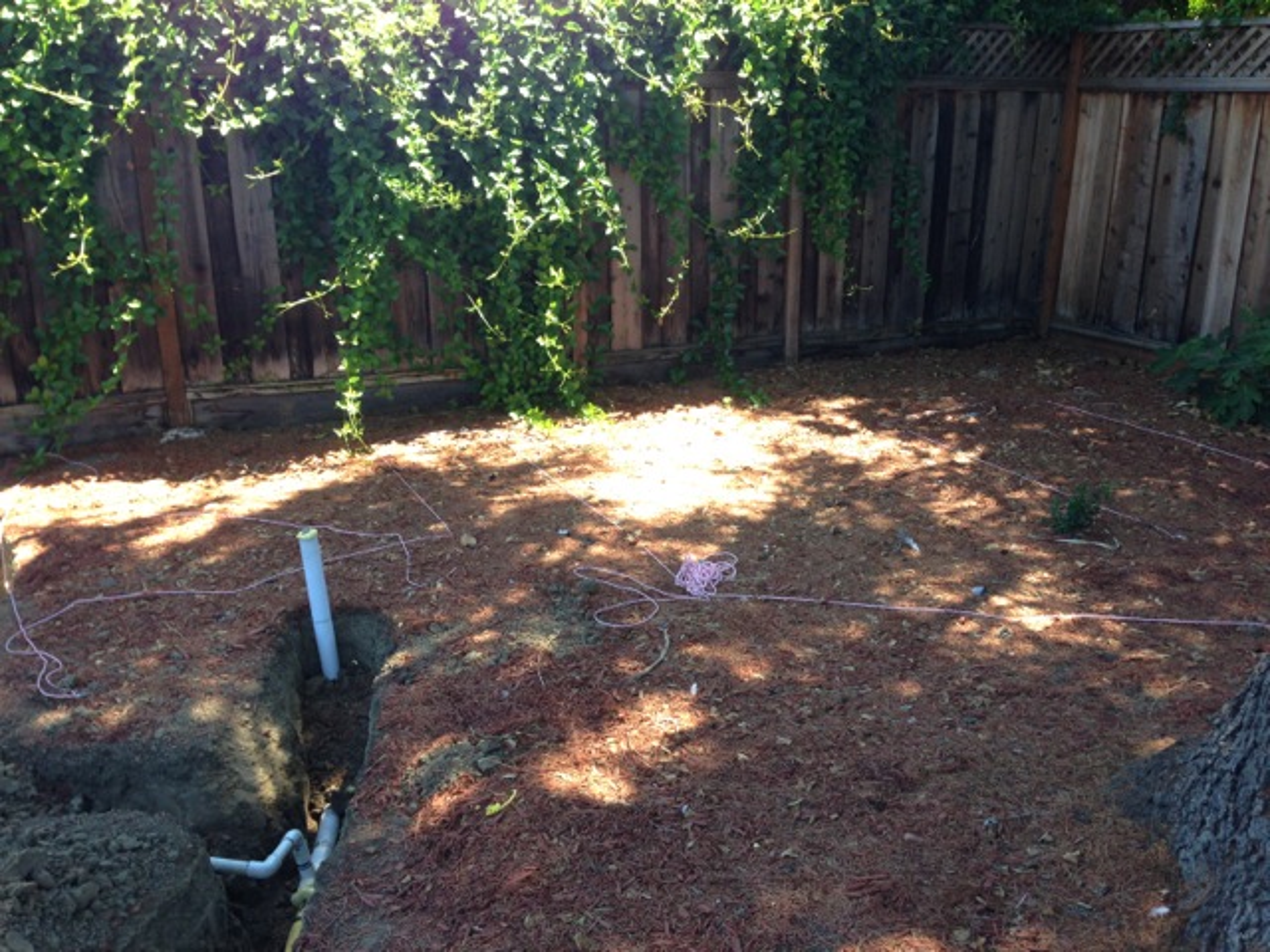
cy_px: 476
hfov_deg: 55.4
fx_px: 1211
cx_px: 635
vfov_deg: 42.9
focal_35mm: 33
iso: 50
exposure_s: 1/120
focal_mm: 4.13
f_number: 2.4
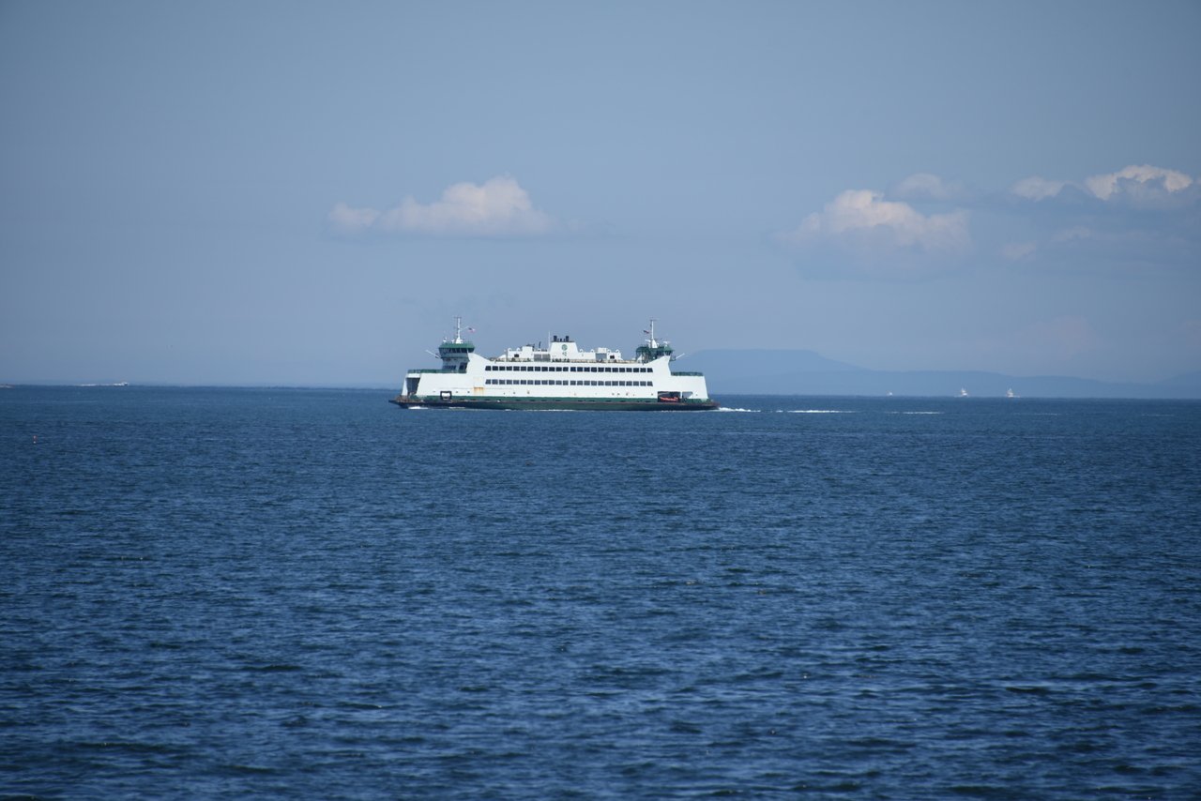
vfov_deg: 4.6
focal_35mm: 300
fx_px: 10010
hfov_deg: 6.9
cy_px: 400
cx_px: 600
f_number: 7.1
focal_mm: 300
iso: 100
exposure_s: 1/640
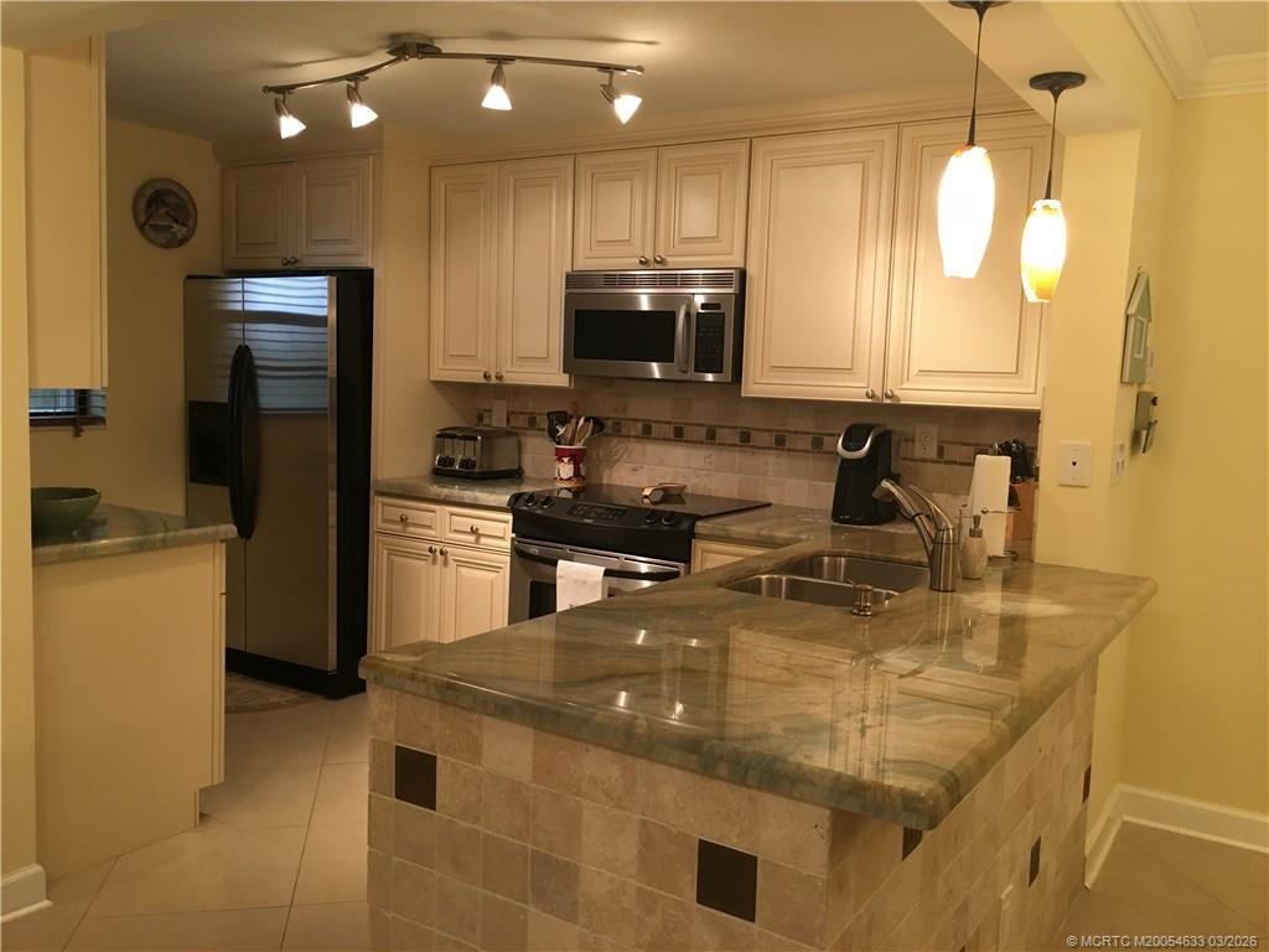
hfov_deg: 61.7
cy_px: 476
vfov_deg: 48.2
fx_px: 1063
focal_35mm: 29
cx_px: 634
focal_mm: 4.15
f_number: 2.2
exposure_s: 1/30
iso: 100
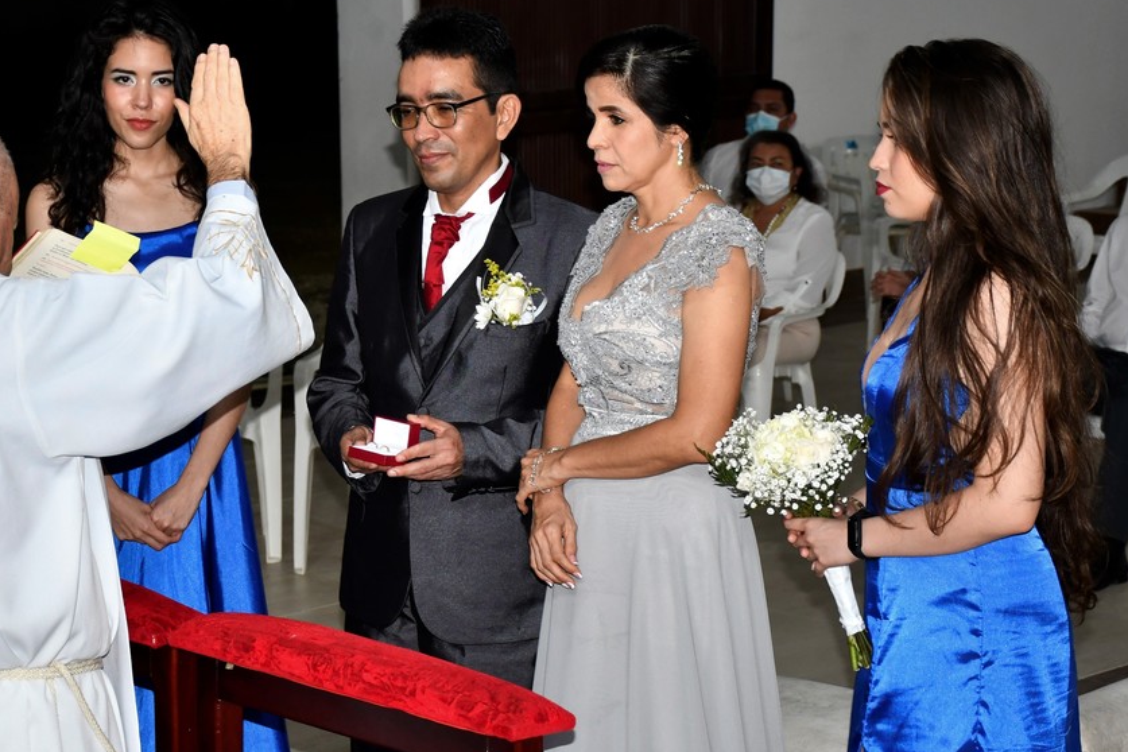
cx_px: 354
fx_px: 2694
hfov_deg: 23.5
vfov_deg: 15.9
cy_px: 346
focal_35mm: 86
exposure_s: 1/60
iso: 720
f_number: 4.5
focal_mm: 40
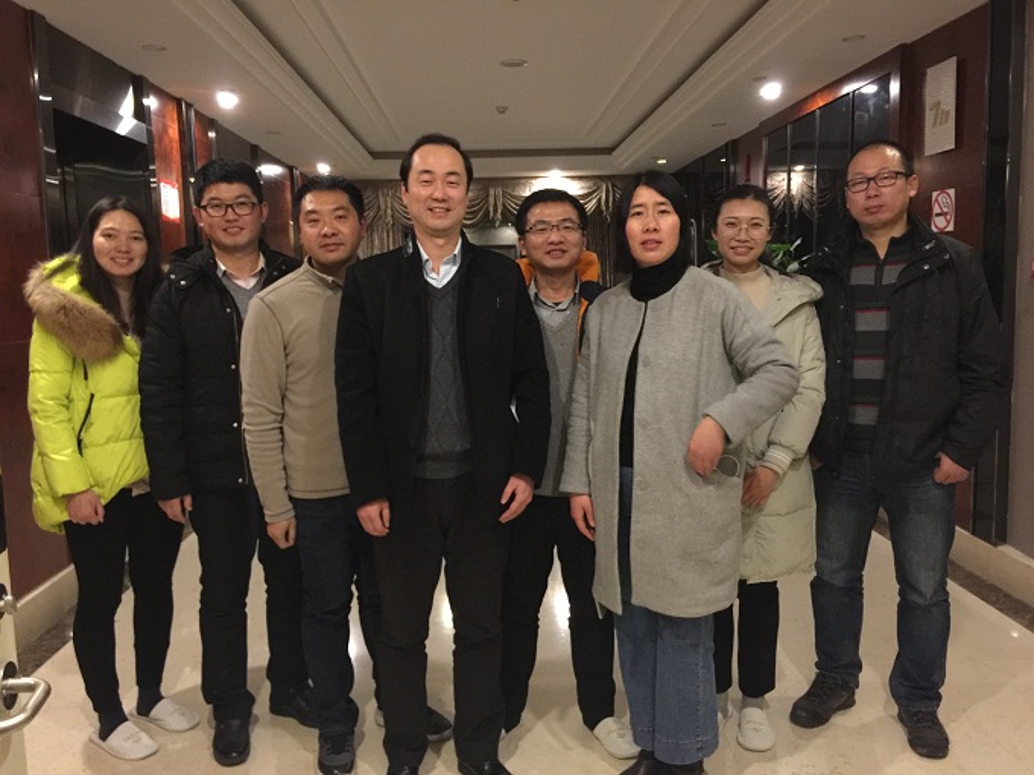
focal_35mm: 29
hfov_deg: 61.7
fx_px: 866
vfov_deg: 48.2
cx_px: 517
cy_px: 388
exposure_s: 1/4
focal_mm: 4.15
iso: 160
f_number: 2.2
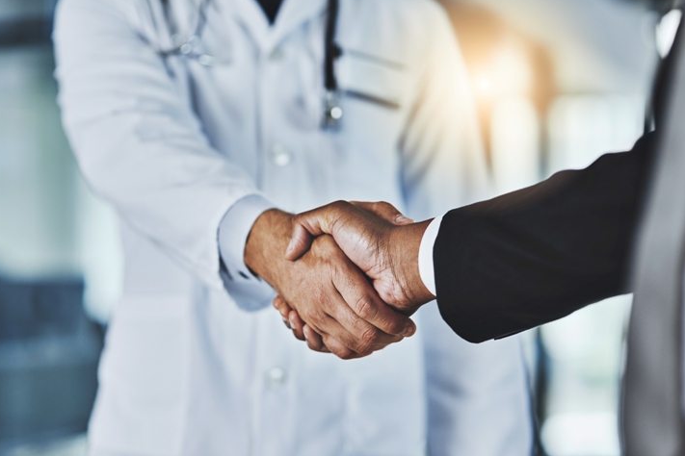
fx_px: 1674
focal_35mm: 88
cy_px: 231
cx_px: 332
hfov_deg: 23.1
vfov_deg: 15.5
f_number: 2
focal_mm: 85
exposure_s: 1/320
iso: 400
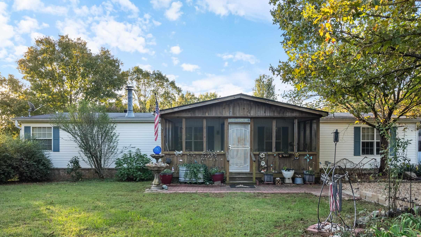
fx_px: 279
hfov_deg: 74.1
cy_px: 144
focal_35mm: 25
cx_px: 213
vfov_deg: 45.7
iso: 640
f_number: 9
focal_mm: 23
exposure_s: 1/100
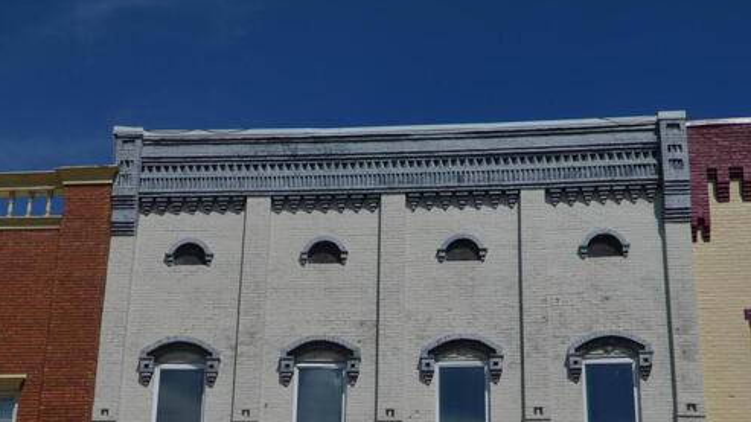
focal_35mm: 48
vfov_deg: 23.7
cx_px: 378
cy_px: 436
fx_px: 956
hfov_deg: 42.9
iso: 100
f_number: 10
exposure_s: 1/400
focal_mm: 20
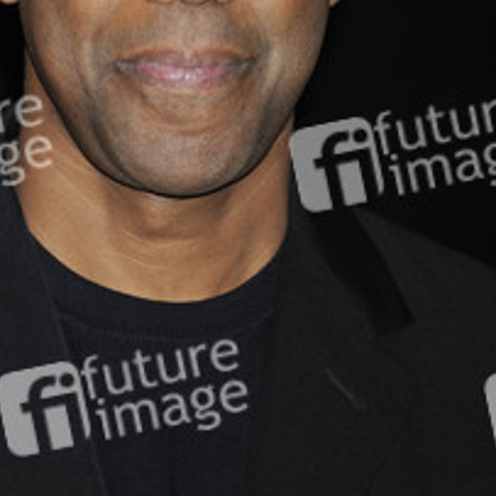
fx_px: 6776
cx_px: 193
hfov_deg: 4.2
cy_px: 32
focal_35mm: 418
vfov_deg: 4.2
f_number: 6.3
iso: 1250
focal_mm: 250
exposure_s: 1/160
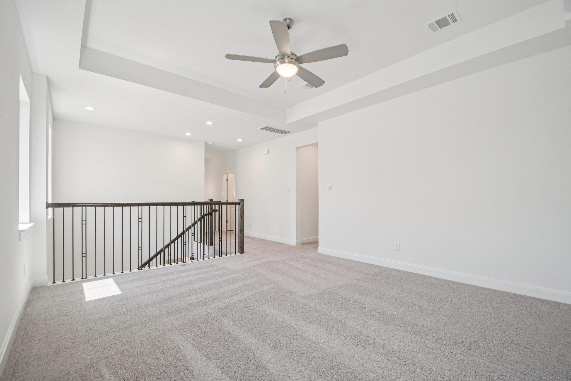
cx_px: 286
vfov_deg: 77.3
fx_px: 238
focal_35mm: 15
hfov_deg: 100.4
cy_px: 190
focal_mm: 10
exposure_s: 1/60
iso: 400
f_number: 8
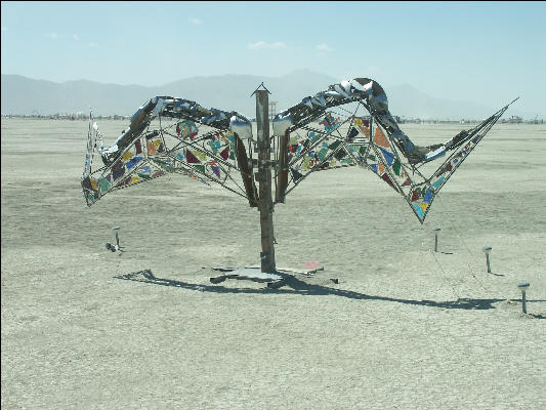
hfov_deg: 31.7
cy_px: 205
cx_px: 273
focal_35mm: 61
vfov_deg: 24.0
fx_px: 962
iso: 100
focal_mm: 15.19
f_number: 8
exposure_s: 1/640
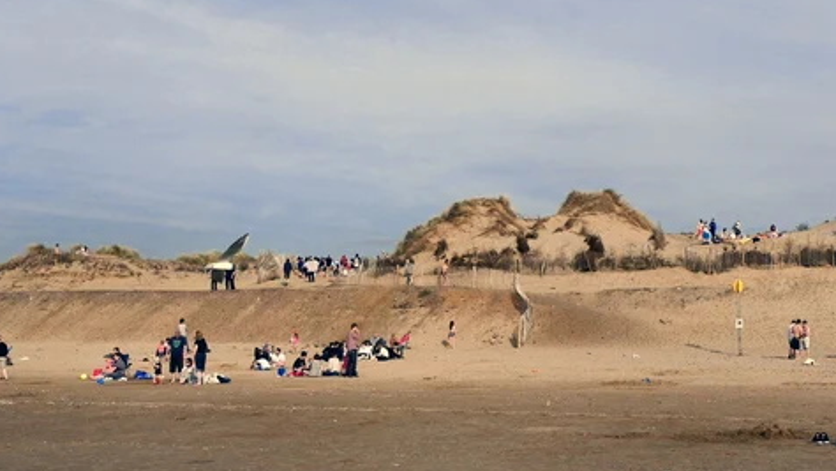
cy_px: 298
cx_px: 414
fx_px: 1419
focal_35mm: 64
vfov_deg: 18.8
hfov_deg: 32.8
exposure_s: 1/769
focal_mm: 10.3
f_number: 6.3
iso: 160
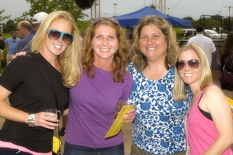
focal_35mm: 57
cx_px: 116
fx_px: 369
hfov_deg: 35.0
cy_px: 78
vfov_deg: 23.8
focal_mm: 38
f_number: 8
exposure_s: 1/250
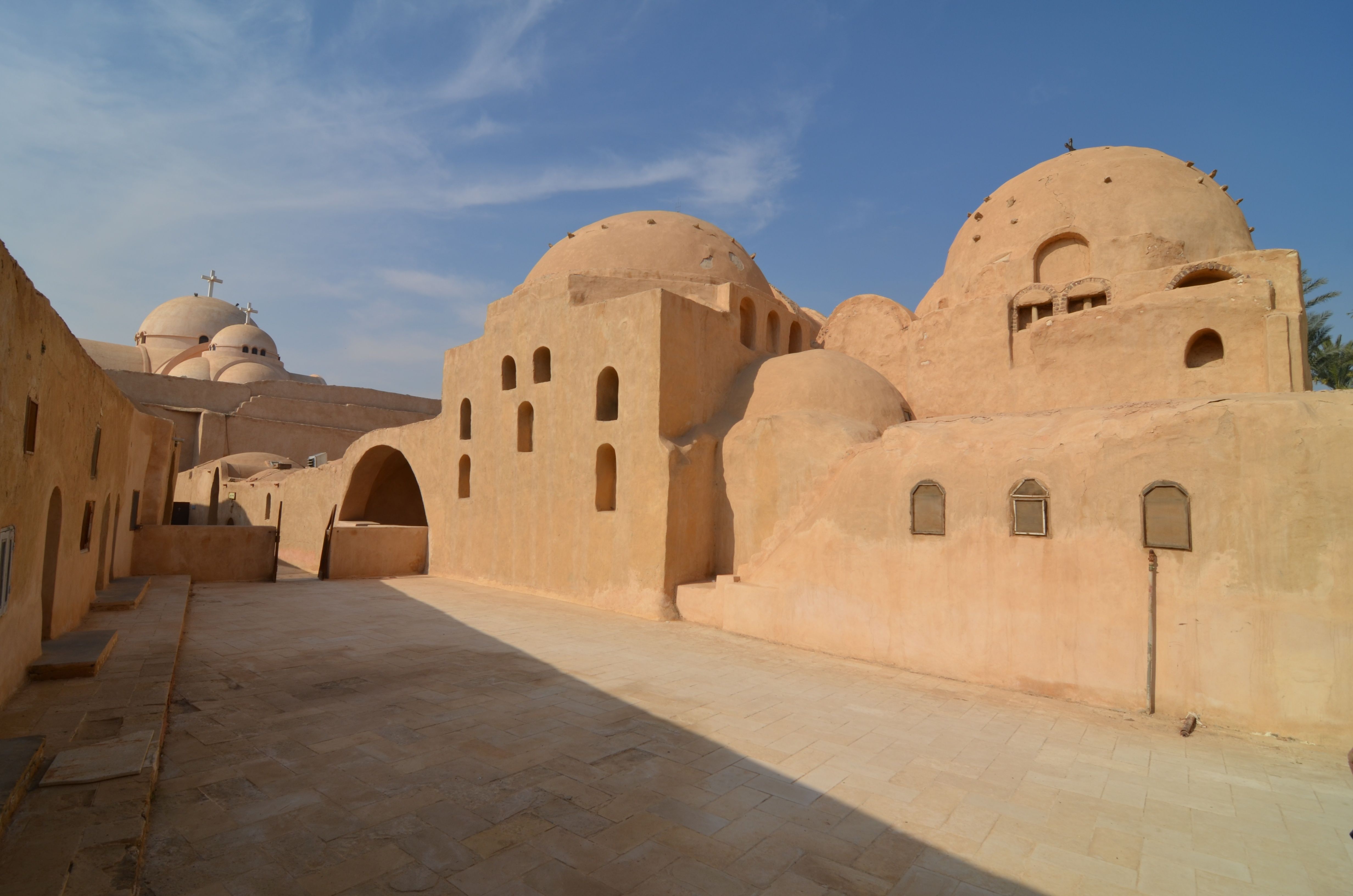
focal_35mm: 16
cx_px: 676
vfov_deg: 71.8
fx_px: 619
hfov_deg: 95.1
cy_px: 448
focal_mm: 11
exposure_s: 1/320
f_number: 9
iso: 100
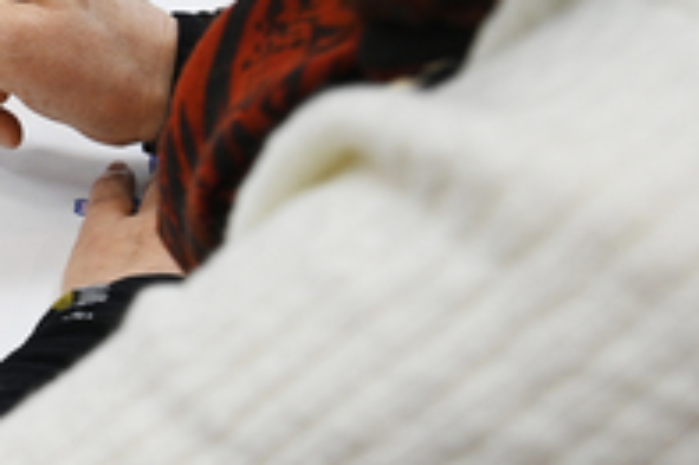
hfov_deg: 13.7
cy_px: 280
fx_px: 2716
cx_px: -362
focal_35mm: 140
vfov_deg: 9.8
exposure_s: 1/250
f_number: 5.6
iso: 1250
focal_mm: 46
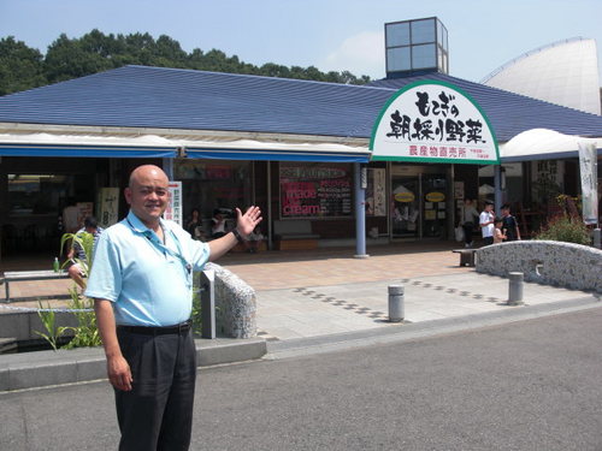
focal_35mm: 36
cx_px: 301
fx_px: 626
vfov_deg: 39.7
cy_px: 226
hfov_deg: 51.4
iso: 50
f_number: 7.9
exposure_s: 1/160
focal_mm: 6.3
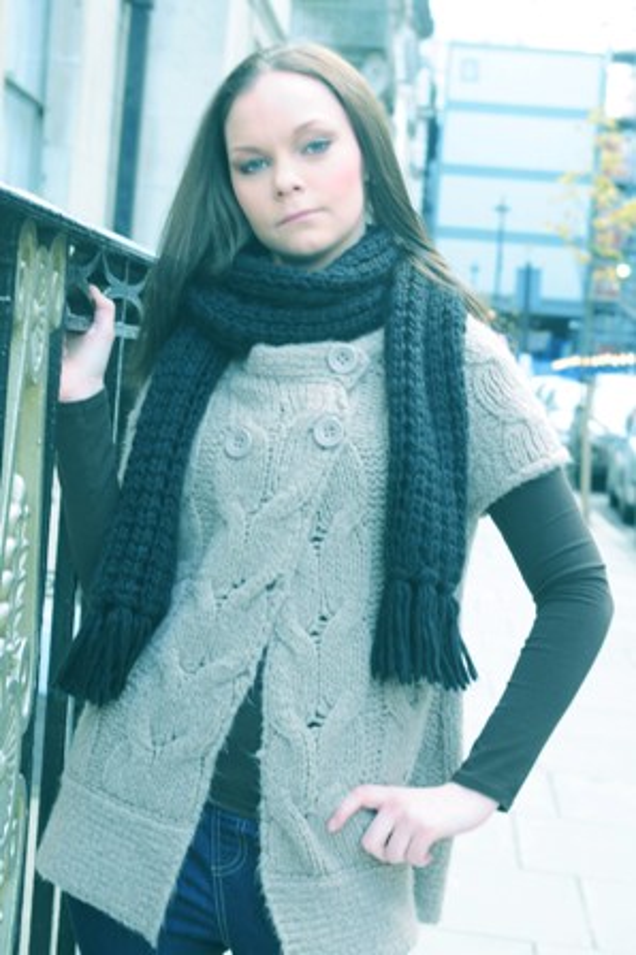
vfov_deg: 30.5
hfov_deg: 20.6
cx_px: 318
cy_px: 478
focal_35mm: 66
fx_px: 1752
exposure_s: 1/40
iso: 320
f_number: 5
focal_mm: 44
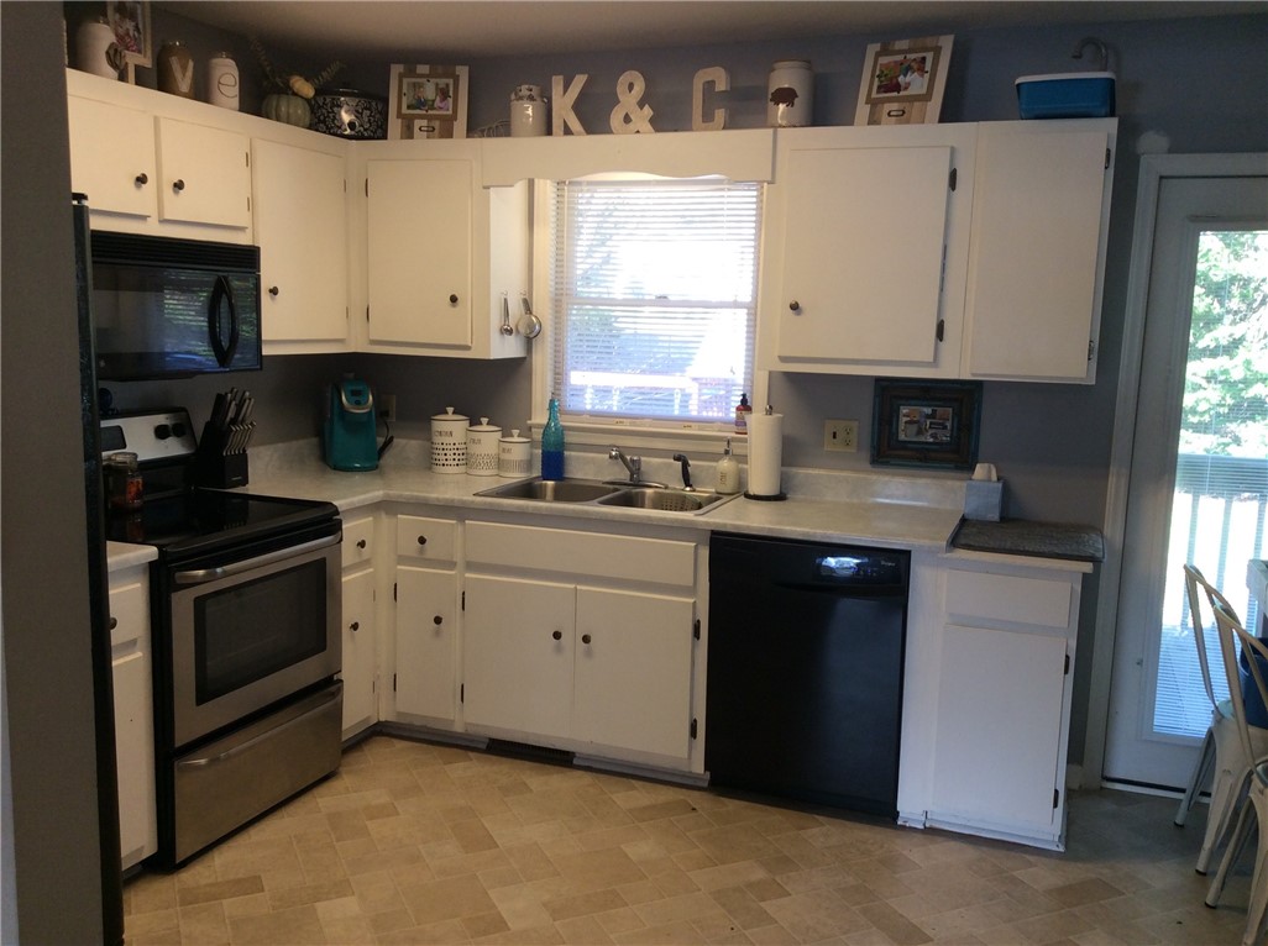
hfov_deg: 56.9
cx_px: 634
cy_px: 473
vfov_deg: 44.0
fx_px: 1170
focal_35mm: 32
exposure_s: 1/40
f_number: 2.4
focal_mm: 3.3
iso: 40
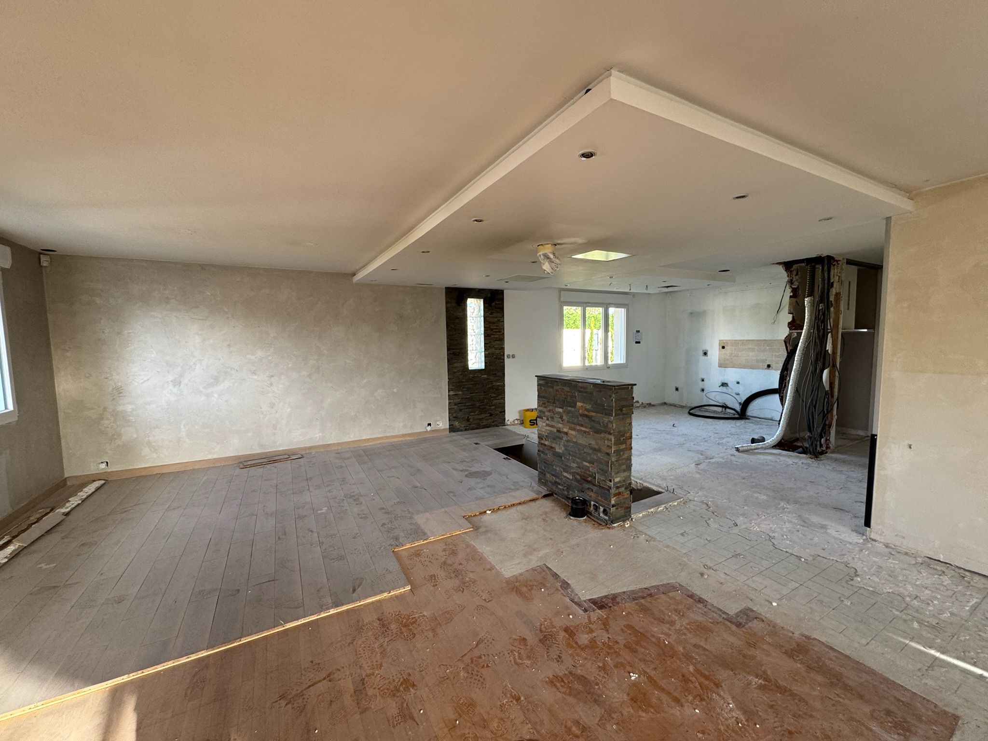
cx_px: 494
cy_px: 370
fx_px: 400
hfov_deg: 102.1
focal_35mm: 14
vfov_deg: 85.7
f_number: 2.2
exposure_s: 1/99
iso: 125
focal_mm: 2.22
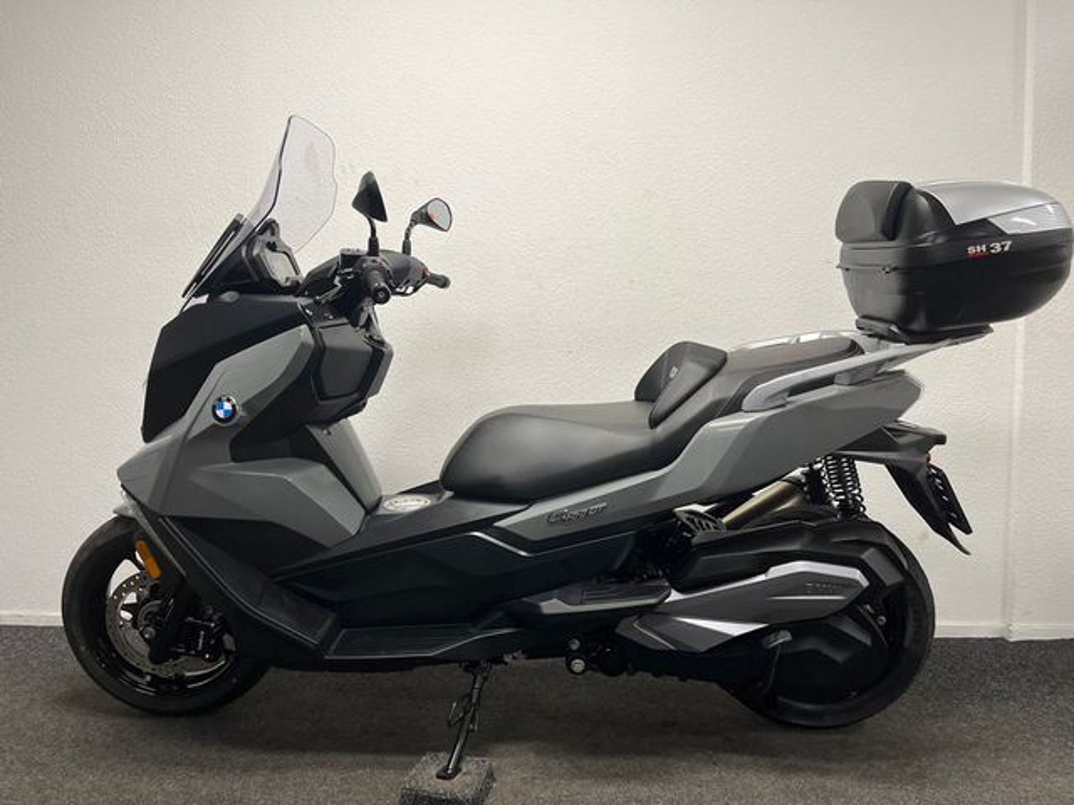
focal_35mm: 26
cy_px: 402
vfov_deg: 53.1
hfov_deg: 67.3
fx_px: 807
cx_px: 537
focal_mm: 5.1
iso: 125
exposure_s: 1/100
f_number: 1.6
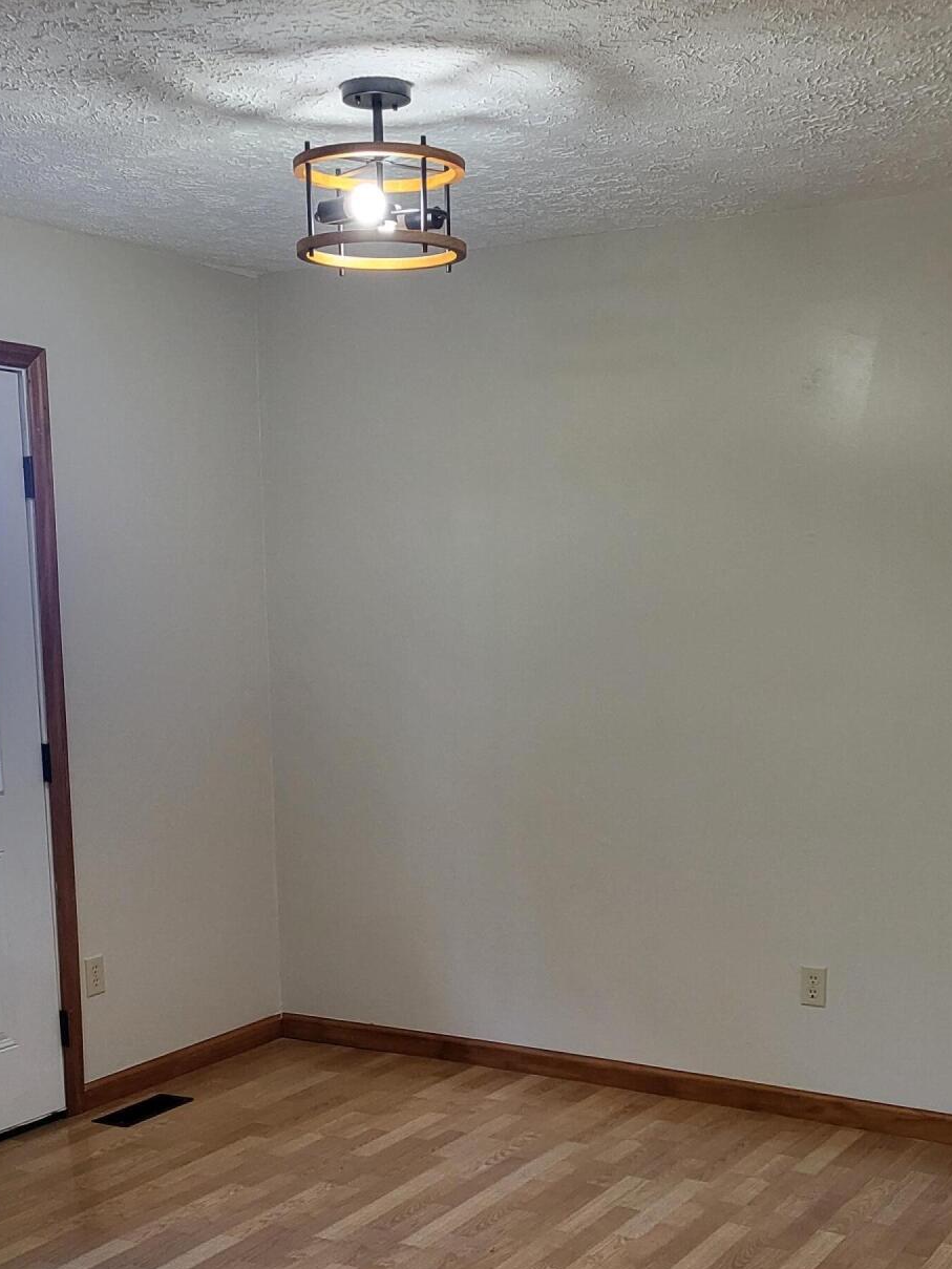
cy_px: 947
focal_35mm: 43
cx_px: 543
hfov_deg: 33.6
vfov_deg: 42.5
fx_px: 1576
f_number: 1.8
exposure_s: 1/120
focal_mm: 4.25
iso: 250
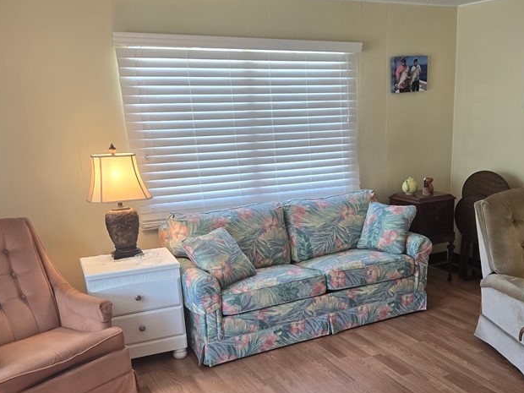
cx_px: 332
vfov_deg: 37.2
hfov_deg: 48.4
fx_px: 575
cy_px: 269
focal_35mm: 38
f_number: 1.8
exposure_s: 1/120
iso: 160
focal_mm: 5.4
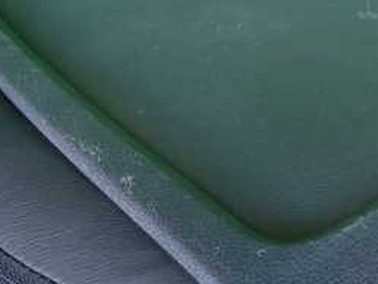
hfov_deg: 30.1
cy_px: 168
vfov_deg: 24.4
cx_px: 370
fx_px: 656
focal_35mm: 60
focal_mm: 4.5
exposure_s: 1/30
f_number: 2
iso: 250
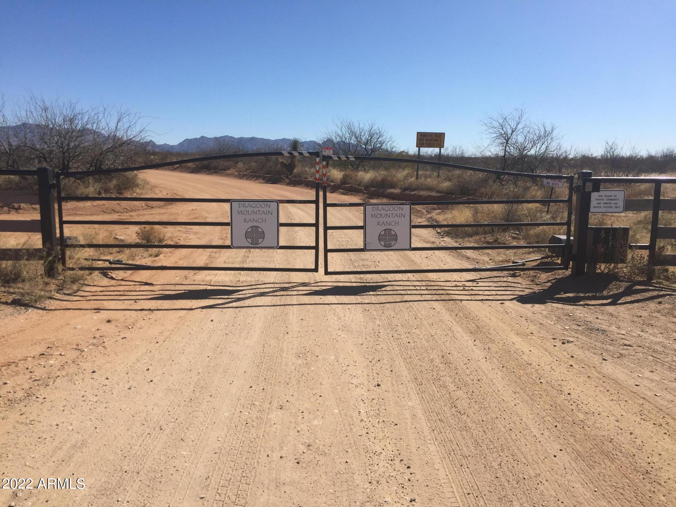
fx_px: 566
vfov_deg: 48.2
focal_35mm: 29
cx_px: 338
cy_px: 254
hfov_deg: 61.7
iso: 32
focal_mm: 4.15
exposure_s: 1/3597
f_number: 2.2
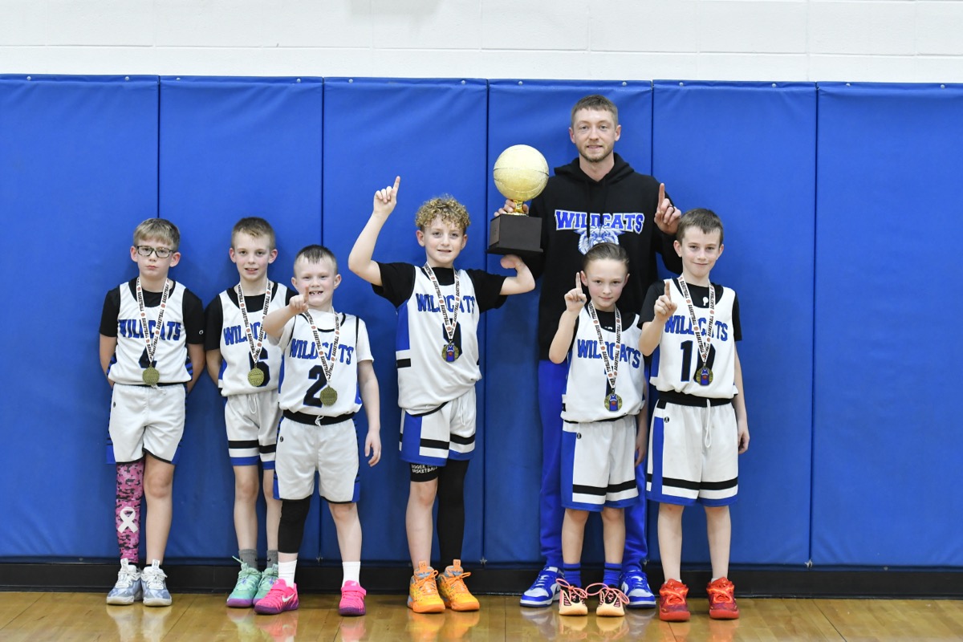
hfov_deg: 19.5
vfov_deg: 13.0
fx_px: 2809
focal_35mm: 105
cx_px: 482
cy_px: 321
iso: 2500
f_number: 2.8
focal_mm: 70
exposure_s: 1/640
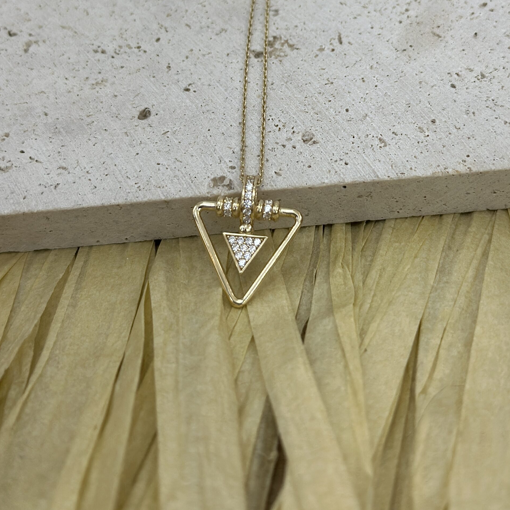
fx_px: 950
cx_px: 255
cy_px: 187
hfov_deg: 30.0
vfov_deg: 29.9
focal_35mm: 57
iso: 80
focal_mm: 6.86
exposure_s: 1/516
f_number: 1.78
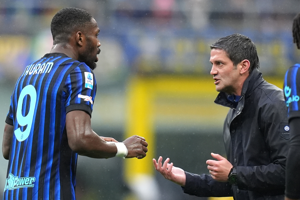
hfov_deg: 5.2
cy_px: 100
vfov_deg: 3.4
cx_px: 150
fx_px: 3333
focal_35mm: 400
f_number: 2.8
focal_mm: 400
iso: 2000
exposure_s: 1/1600
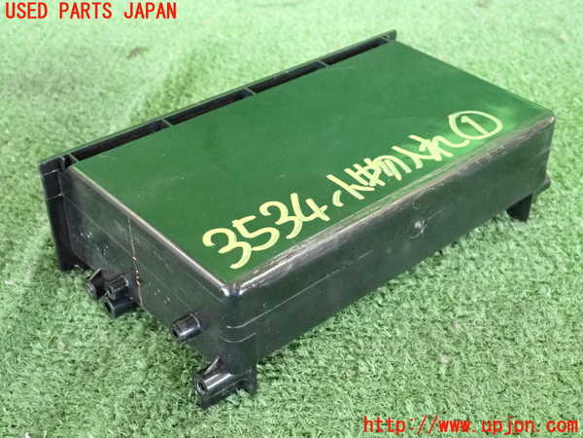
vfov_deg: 30.9
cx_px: 292
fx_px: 792
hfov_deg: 40.4
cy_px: 219
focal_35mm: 47
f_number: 3.1
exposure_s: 1/125
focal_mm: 8.4
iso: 2000
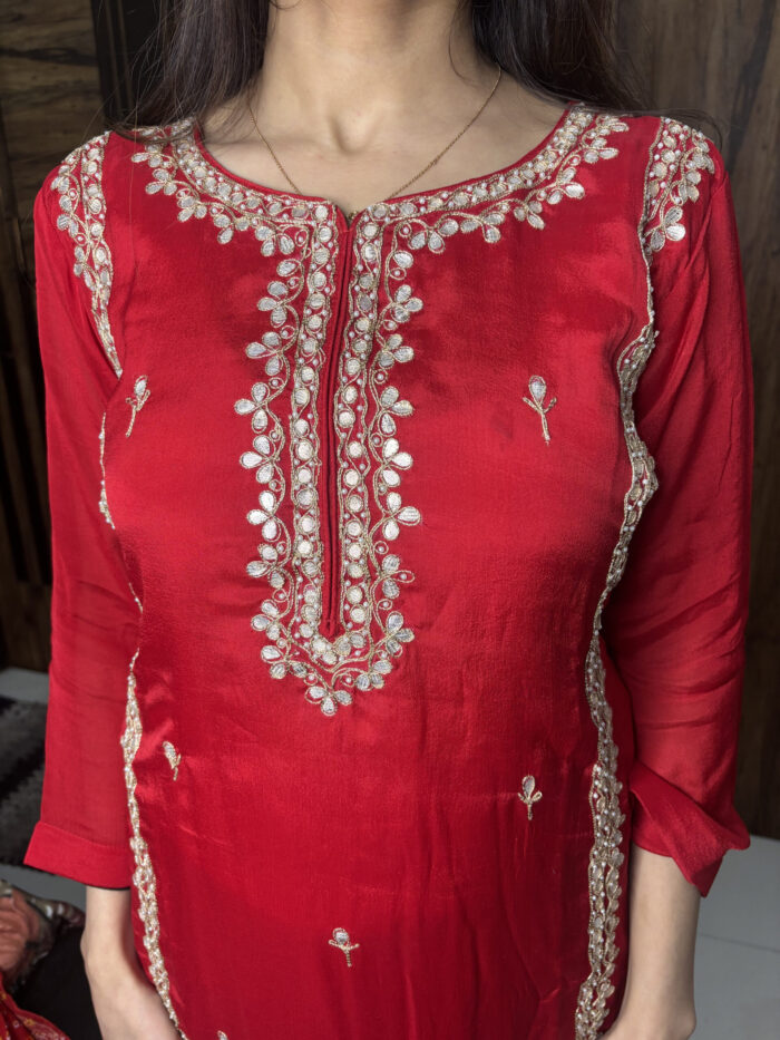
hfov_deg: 53.1
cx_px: 390
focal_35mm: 26
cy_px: 520
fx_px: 781
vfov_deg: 67.3
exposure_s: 1/50
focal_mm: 5.96
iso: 80
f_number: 1.6
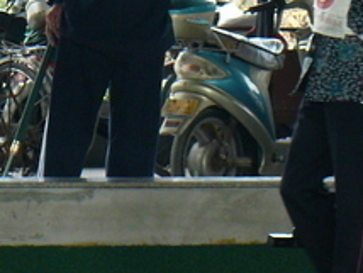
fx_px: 6204
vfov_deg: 2.5
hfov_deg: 3.3
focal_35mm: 591
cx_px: 429
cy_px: -59
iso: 200
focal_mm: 32.9
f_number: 4
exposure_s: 1/125
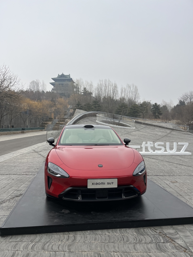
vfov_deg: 67.3
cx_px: 96
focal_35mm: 26
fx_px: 193
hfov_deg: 53.1
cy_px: 128
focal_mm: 5.1
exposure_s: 1/1163
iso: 50
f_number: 1.6
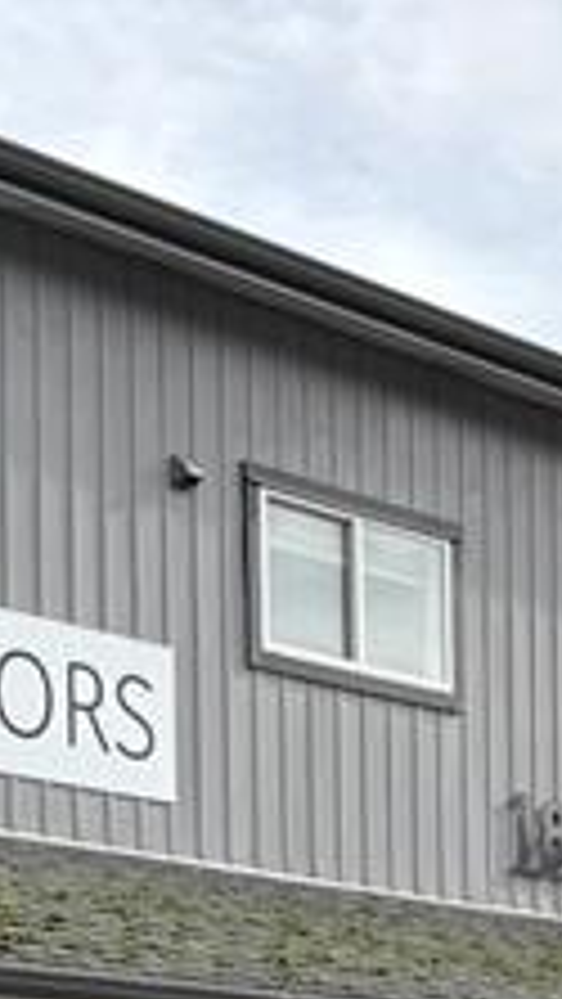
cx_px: 306
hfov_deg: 12.4
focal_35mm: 98
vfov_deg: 20.3
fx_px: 2594
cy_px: 1210
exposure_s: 1/2283
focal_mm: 5.96
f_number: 1.6
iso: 50
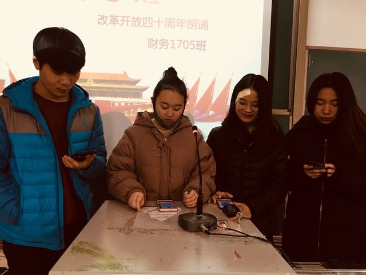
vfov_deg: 48.2
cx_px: 183
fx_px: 307
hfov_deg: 61.7
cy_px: 138
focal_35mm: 29
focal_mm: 4.15
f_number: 2.2
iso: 64
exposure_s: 1/17
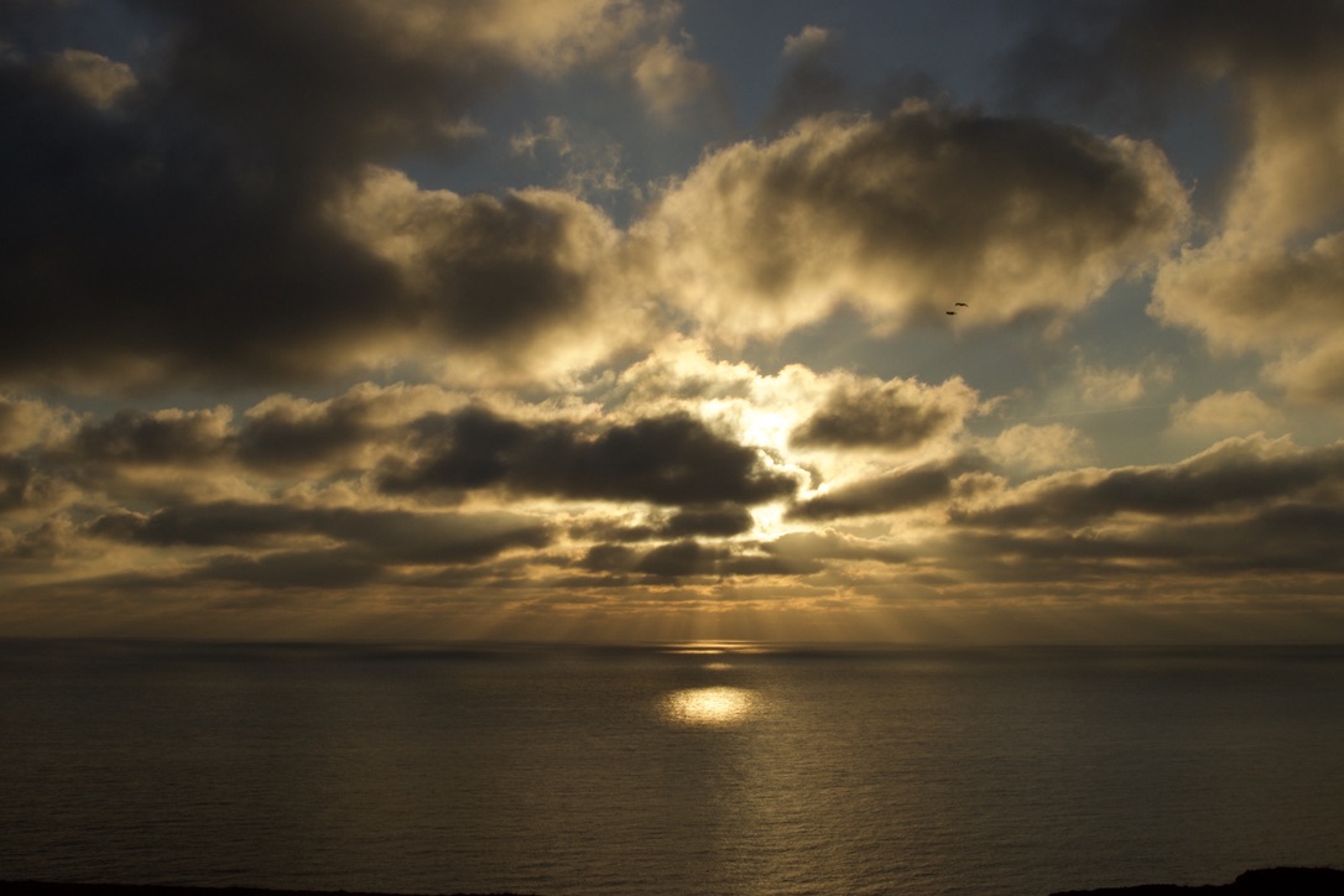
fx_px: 1960
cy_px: 448
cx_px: 672
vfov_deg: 25.8
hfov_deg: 37.9
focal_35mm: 52
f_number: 22
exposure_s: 1/500
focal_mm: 35
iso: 400
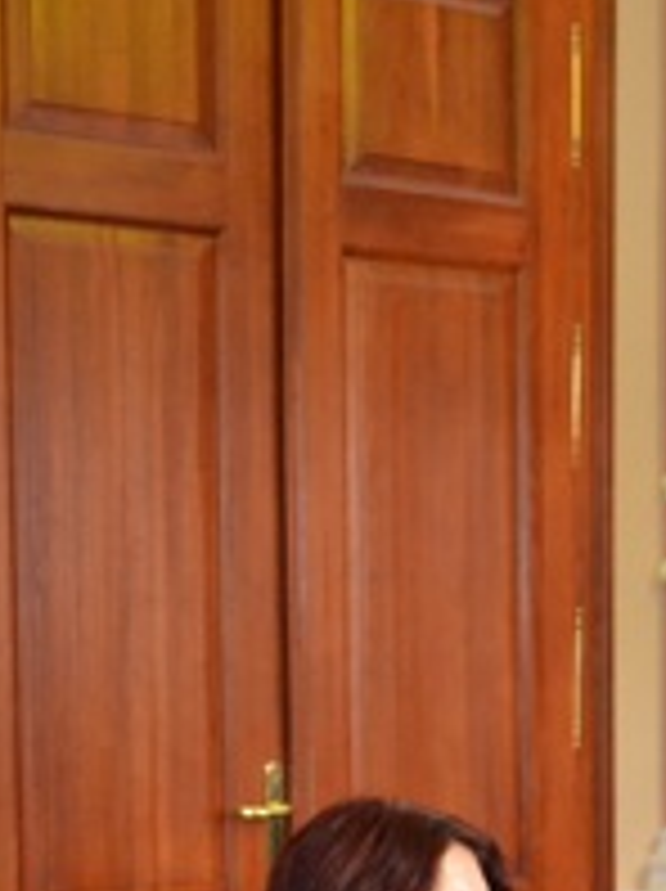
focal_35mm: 112
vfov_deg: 17.1
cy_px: 952
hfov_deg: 12.8
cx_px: 846
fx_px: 2879
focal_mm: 24
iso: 1800
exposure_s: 1/60
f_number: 4
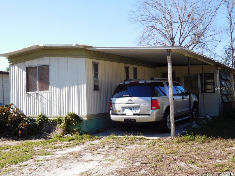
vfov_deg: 32.2
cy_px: 88
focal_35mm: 45
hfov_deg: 42.1
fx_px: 305
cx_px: 118
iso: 125
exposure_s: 1/500
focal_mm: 8
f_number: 4
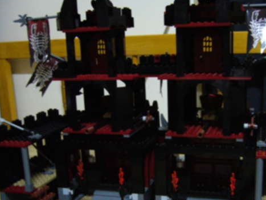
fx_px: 369
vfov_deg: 30.1
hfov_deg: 39.6
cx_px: 155
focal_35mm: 48
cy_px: 130
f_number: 2.8
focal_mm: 5.8
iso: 400
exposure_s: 1/8
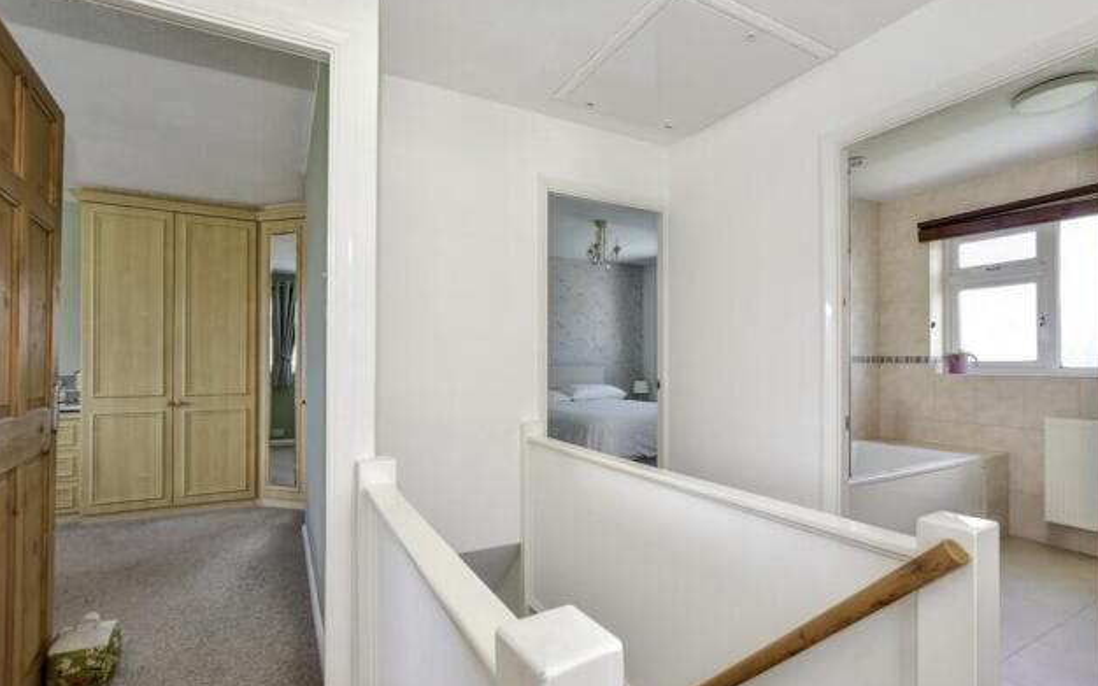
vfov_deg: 71.2
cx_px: 559
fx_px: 479
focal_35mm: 16
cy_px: 359
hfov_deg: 97.8
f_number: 8
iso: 640
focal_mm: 10
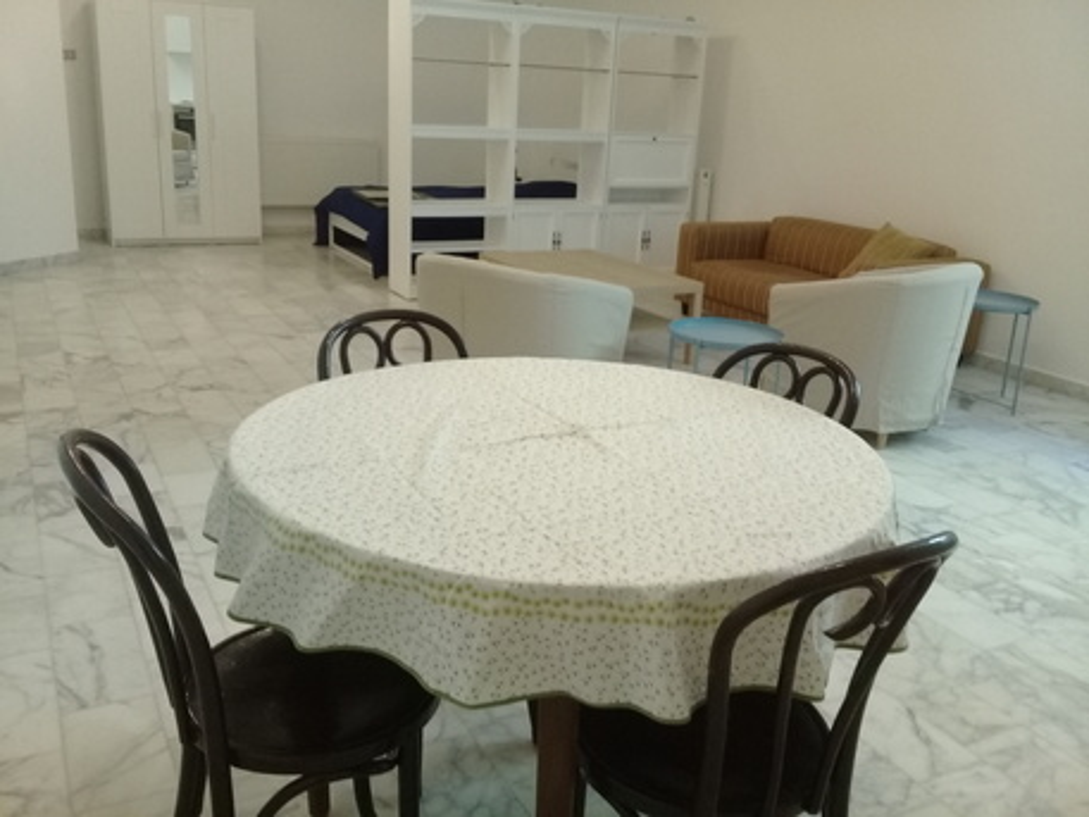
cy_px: 408
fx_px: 975
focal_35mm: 31
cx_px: 544
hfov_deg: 58.3
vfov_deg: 45.5
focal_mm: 3.3
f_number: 2.2
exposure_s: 1/17
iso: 200
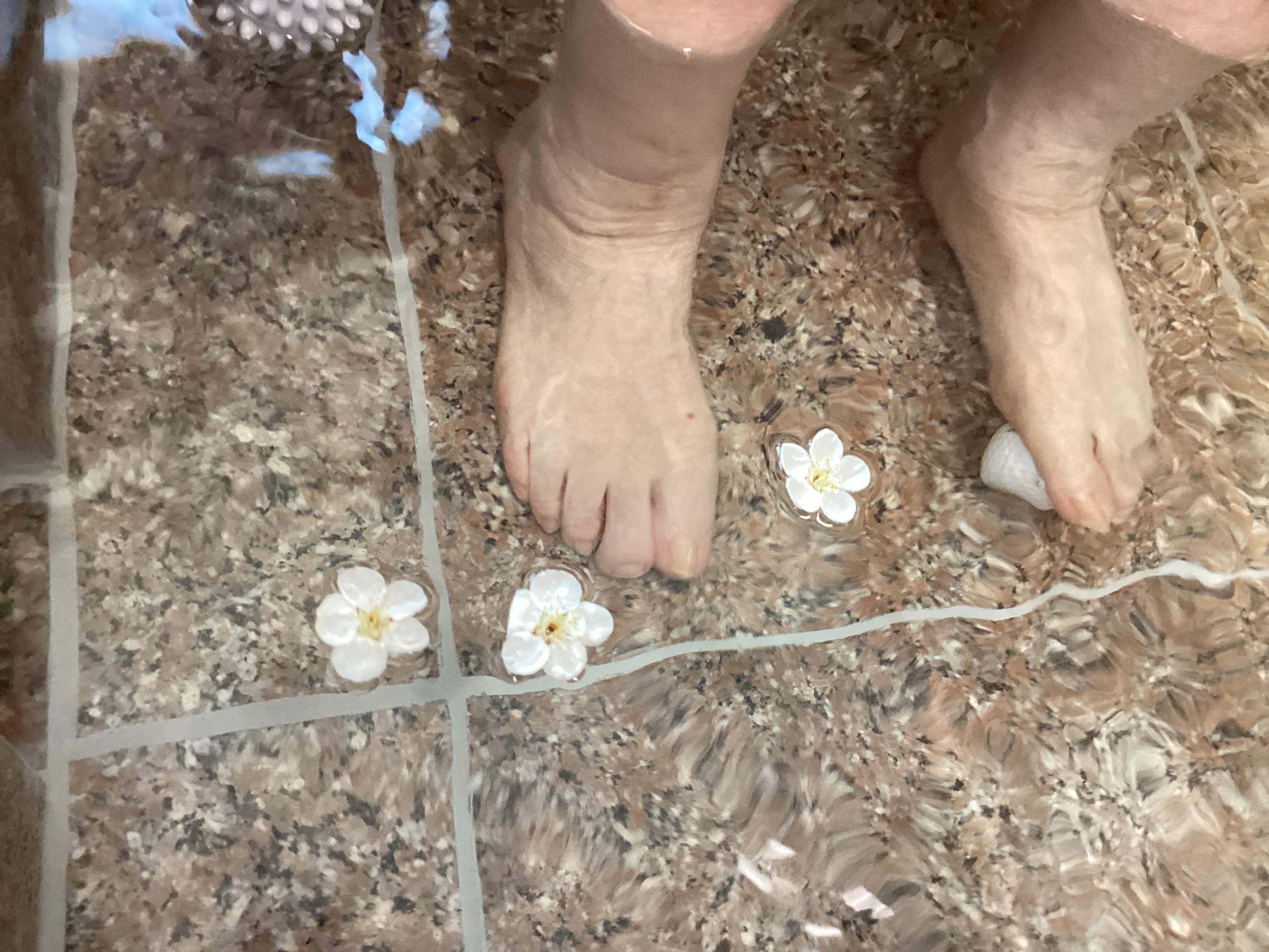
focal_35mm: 31
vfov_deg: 45.4
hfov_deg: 58.4
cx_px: 634
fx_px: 1136
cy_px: 476
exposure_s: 1/60
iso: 200
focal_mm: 3.3
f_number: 2.4
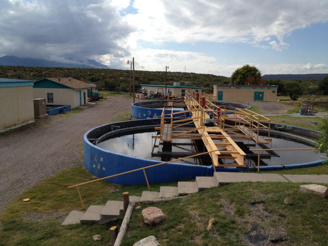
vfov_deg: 40.7
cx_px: 164
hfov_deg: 52.6
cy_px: 123
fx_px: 332
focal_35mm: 35
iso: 50
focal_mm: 4.28
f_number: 2.4
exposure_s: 1/2404
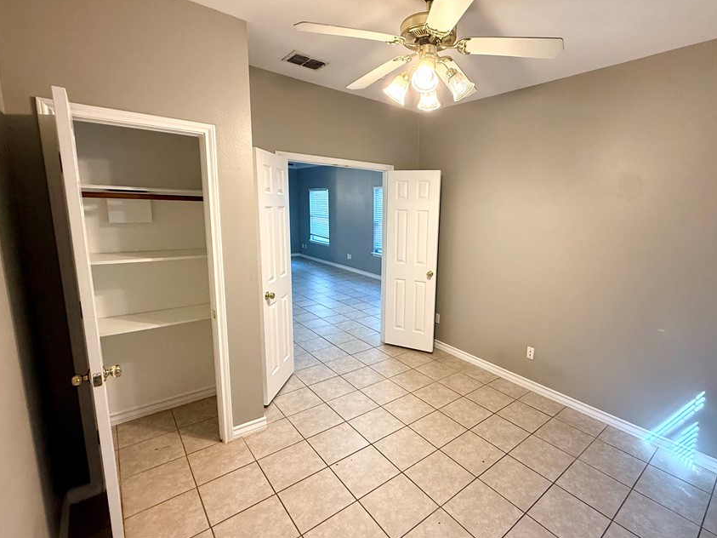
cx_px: 413
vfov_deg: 74.7
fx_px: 352
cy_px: 267
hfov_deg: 90.4
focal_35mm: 17
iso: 250
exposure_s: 1/60
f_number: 2.2
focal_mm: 2.22
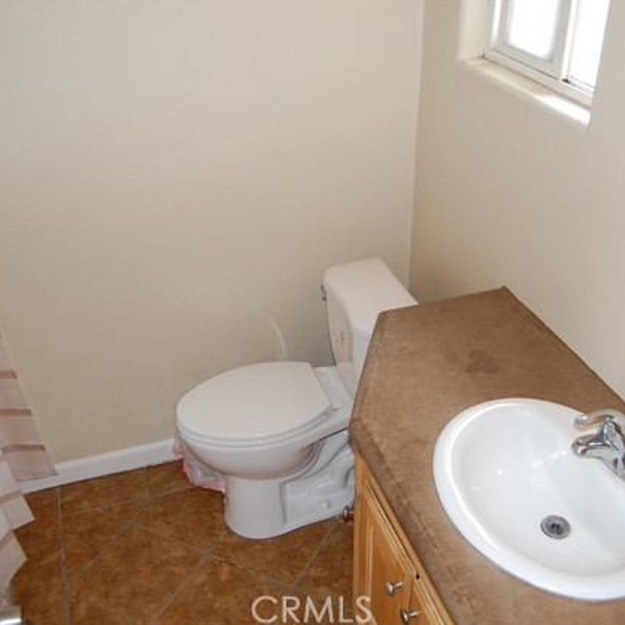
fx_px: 715
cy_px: 314
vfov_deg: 47.2
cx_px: 342
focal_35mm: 35
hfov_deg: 47.2
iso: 400
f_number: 3.5
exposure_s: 1/60
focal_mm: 18
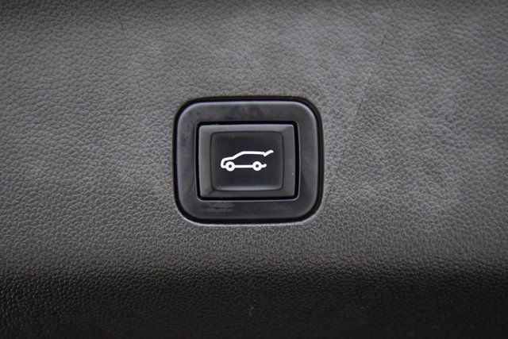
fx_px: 1164
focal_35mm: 82
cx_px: 254
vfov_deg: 16.6
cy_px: 170
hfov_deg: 24.6
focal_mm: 55
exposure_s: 1/15
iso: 1600
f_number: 3.2
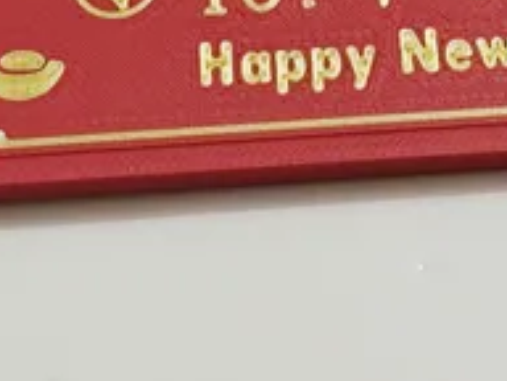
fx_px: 3515
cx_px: 417
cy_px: -492
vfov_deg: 6.0
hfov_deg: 8.2
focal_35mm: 240
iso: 400
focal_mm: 6.55
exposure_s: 1/100
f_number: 1.6
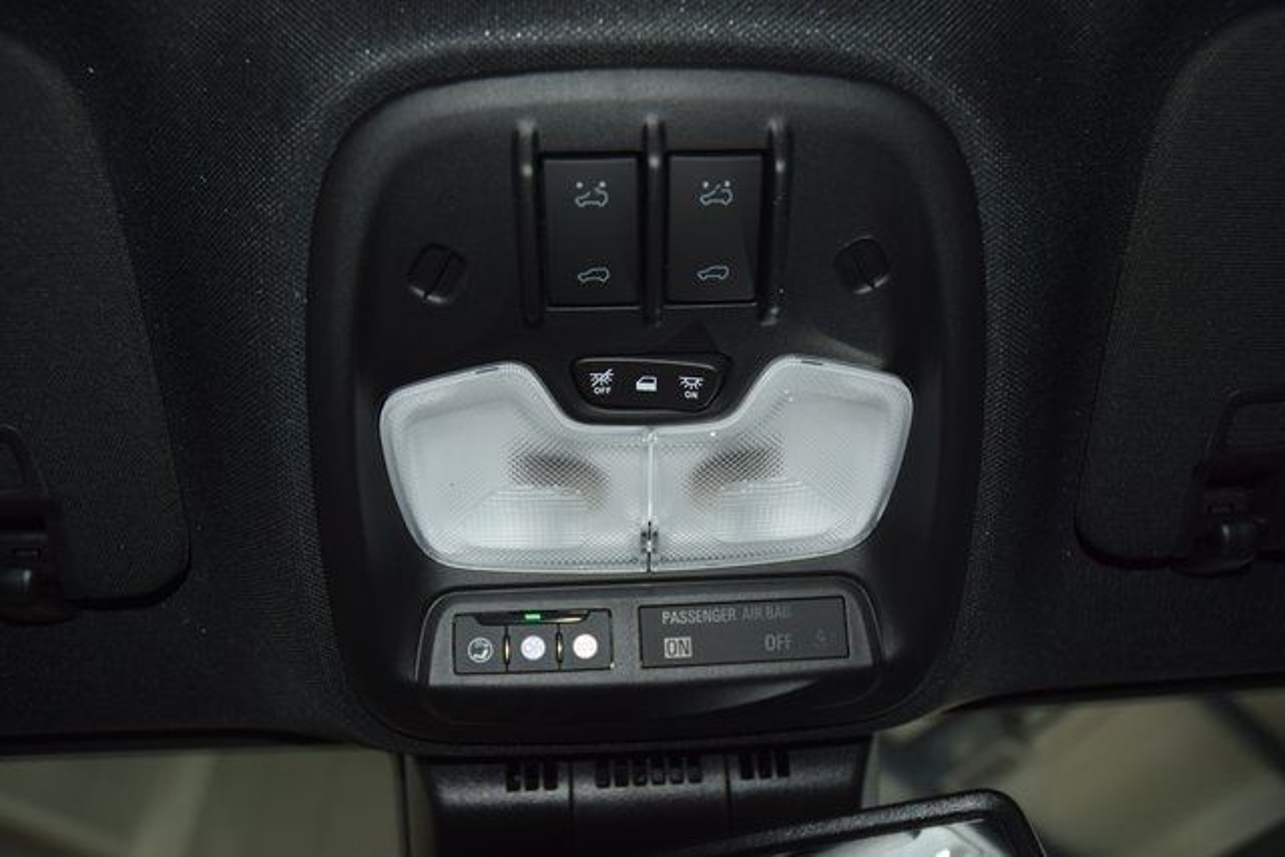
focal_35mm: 33
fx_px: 1178
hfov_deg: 57.2
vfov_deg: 40.0
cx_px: 642
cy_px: 428
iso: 250
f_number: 3.5
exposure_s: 1/50
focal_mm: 22
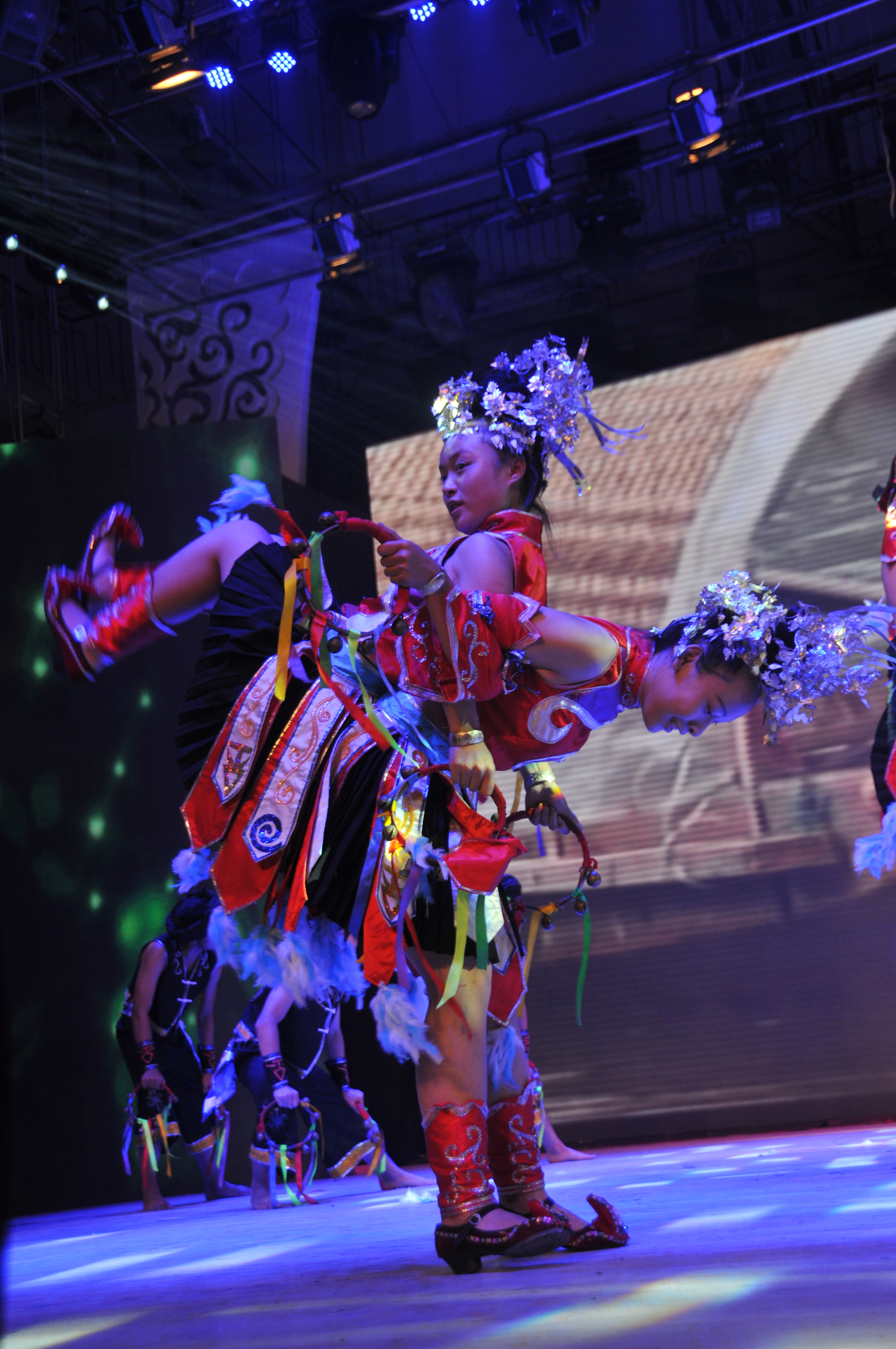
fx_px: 1740
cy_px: 674
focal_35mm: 46
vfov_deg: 42.4
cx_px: 448
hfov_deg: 28.9
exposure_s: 1/125
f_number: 4
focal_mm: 31
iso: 400
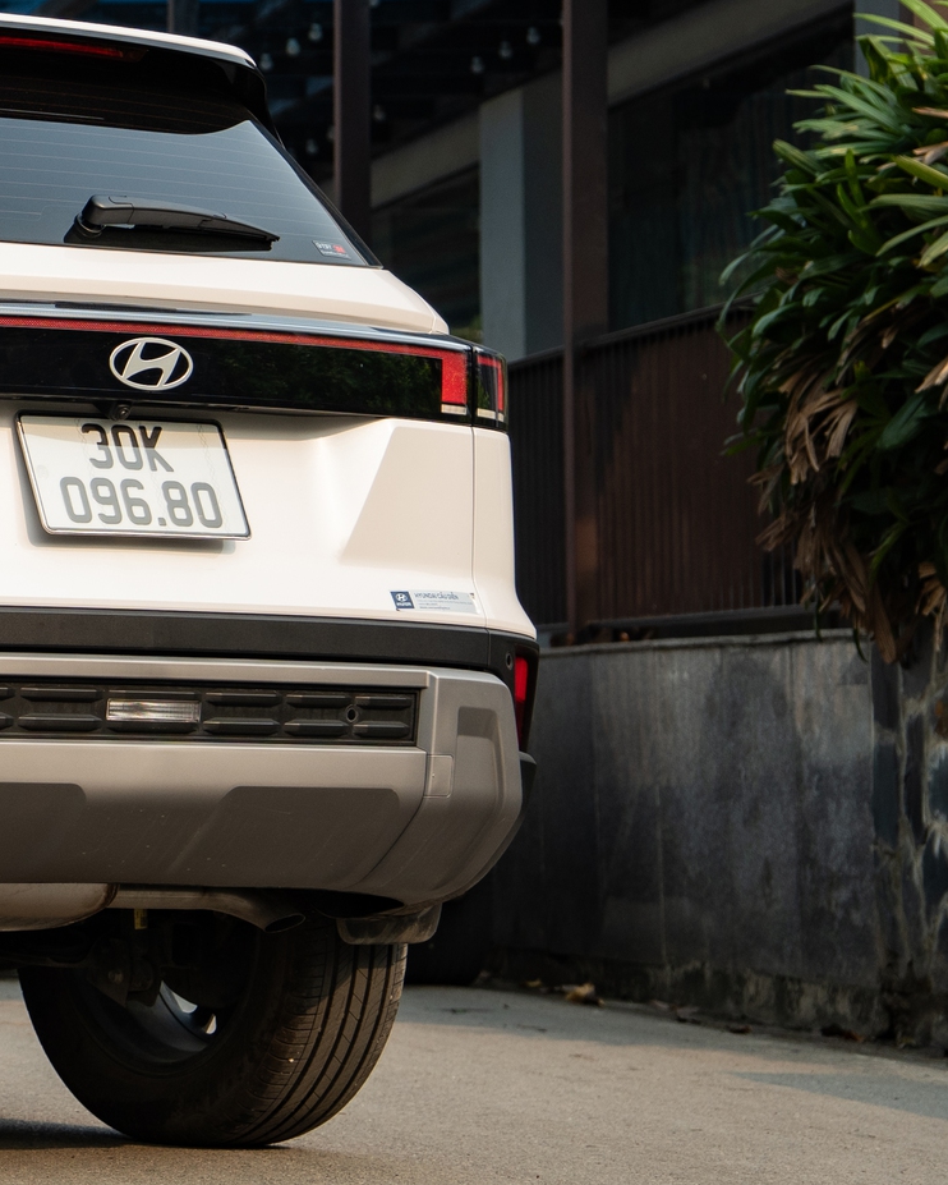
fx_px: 5995
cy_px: 457
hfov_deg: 8.8
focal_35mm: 171
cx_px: -580
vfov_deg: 11.3
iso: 125
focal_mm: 44
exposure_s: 1/1000
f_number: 2.8
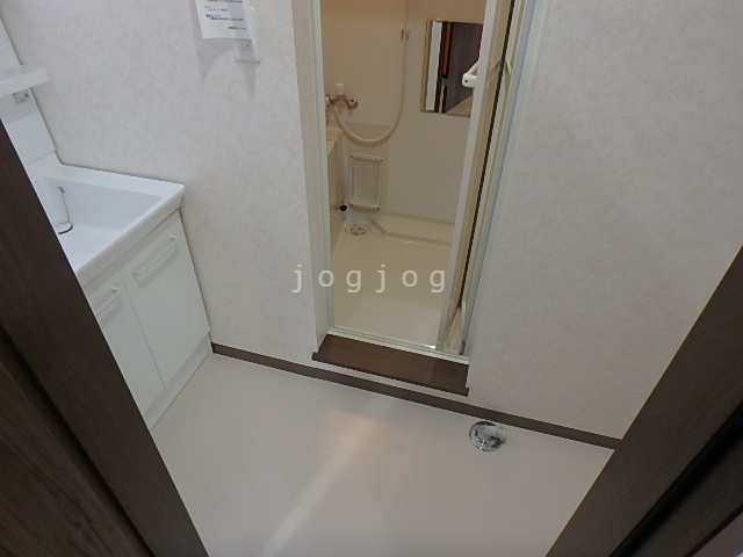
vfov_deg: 63.4
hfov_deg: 79.0
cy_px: 278
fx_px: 451
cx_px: 372
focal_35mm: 21
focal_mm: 3.7
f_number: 3.5
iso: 250
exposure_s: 1/30
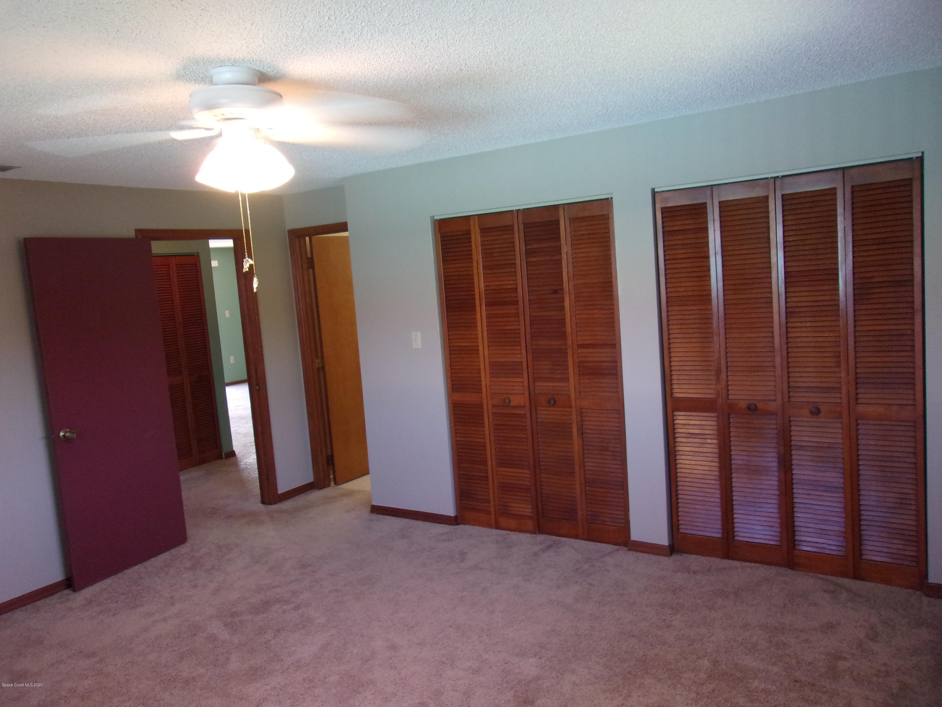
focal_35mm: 27
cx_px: 471
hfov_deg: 65.3
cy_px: 354
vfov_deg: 51.4
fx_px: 735
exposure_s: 1/34
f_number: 3
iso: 200
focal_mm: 4.9
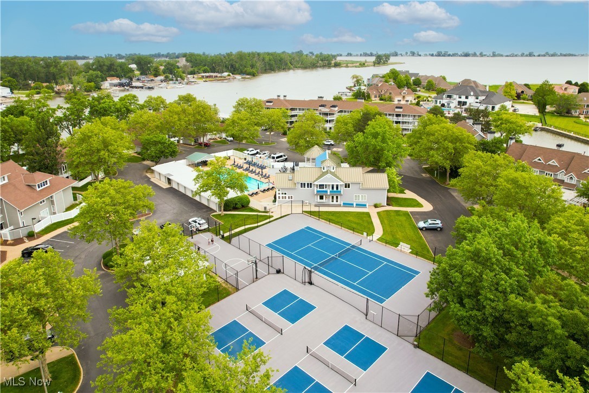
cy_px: 196
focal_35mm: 22
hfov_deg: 78.6
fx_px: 360
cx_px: 294
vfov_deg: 57.2
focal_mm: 8.38
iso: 130
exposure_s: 1/1000
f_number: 2.8
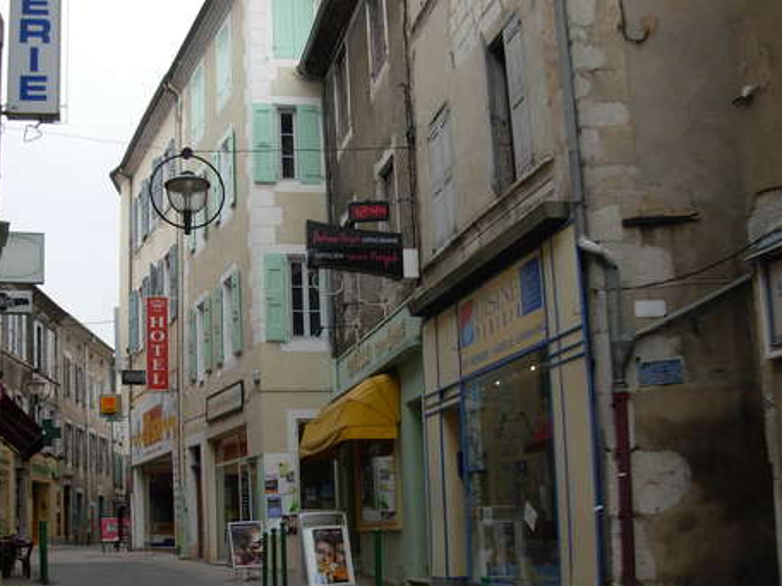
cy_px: 372
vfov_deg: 29.0
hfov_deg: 37.8
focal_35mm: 50
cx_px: 273
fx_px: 1130
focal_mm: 6.3
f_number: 2.9
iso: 79
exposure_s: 1/352
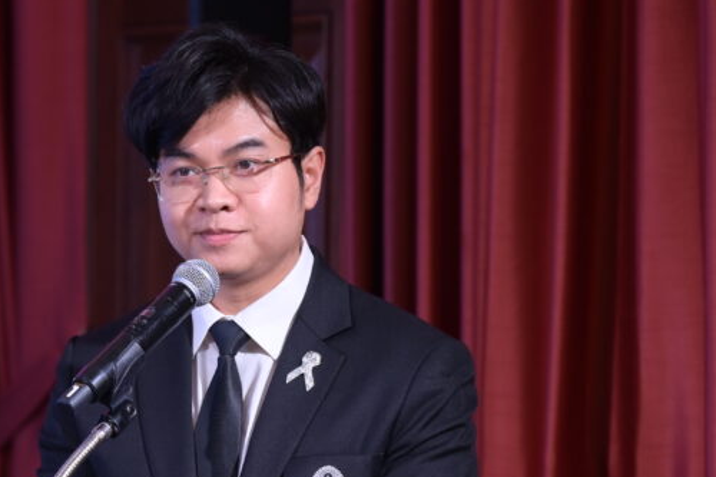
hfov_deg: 8.4
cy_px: 322
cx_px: 133
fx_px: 4891
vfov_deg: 5.6
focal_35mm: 246
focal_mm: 120
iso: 400
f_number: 4
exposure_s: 1/80
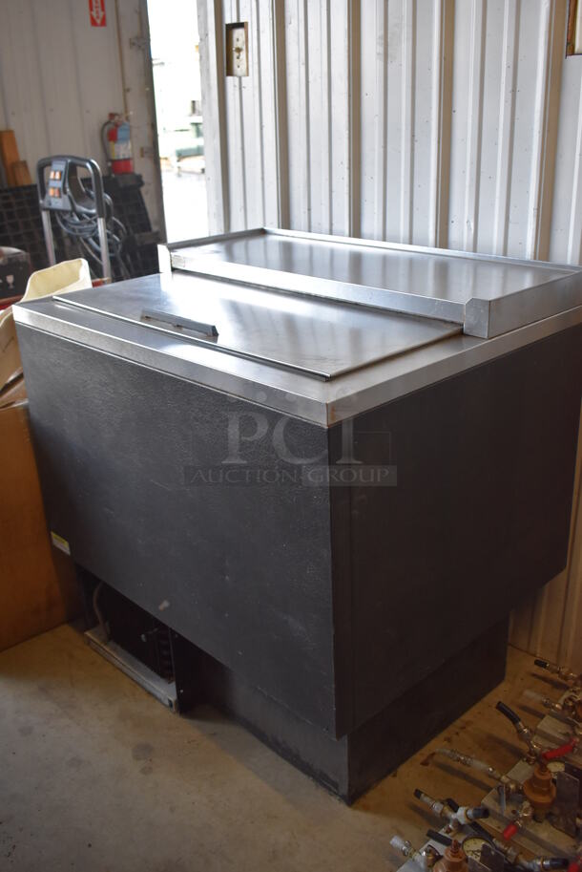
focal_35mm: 34
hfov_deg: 38.4
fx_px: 835
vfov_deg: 55.1
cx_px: 291
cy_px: 436
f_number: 3.8
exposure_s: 1/200
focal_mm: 23
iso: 800
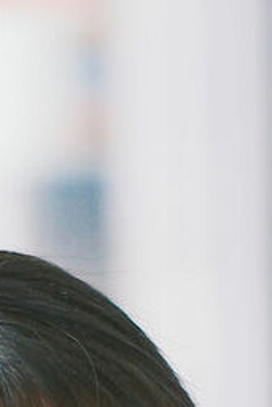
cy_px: 936
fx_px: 5217
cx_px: 22
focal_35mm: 461
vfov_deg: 4.4
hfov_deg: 3.0
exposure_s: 1/100
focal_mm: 50
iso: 1250
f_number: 1.4
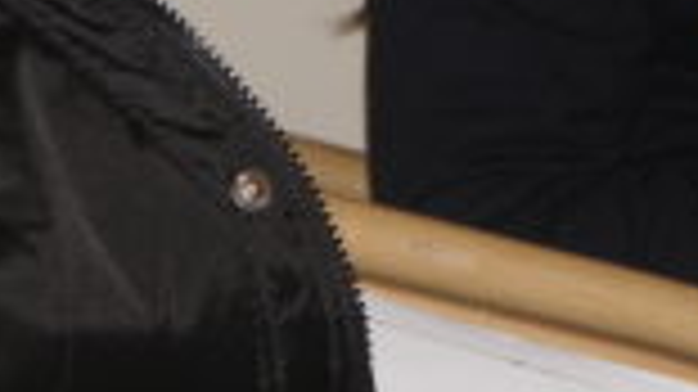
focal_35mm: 417
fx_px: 7714
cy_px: -417
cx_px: -63
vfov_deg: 2.9
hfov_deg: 5.2
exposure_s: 1/125
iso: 125
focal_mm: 21.31
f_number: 4.3
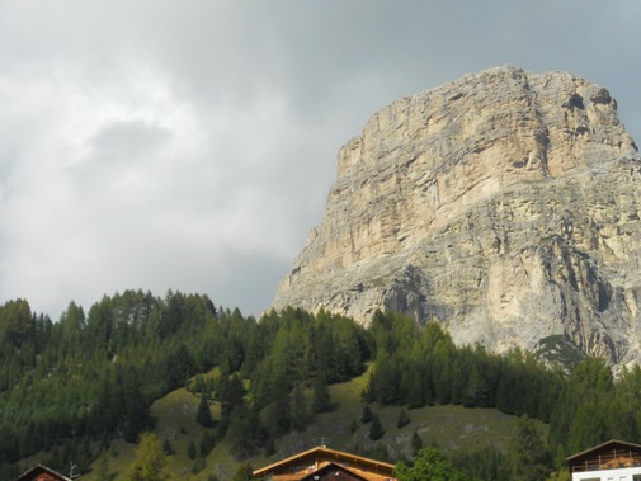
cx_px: 496
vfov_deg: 14.4
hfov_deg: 18.9
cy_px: 311
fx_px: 1908
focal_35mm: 103
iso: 80
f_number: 5.3
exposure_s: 1/500
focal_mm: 11.7
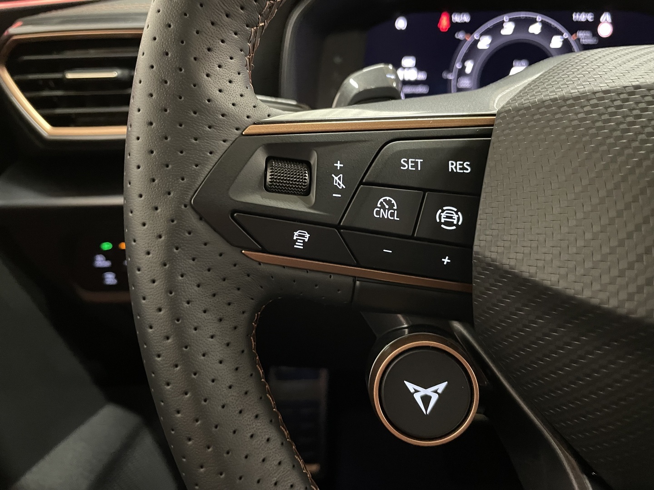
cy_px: 245
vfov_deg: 53.1
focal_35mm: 26
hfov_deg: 67.3
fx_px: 491
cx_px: 327
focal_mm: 4.2
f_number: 1.6
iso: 1000
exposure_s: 1/29
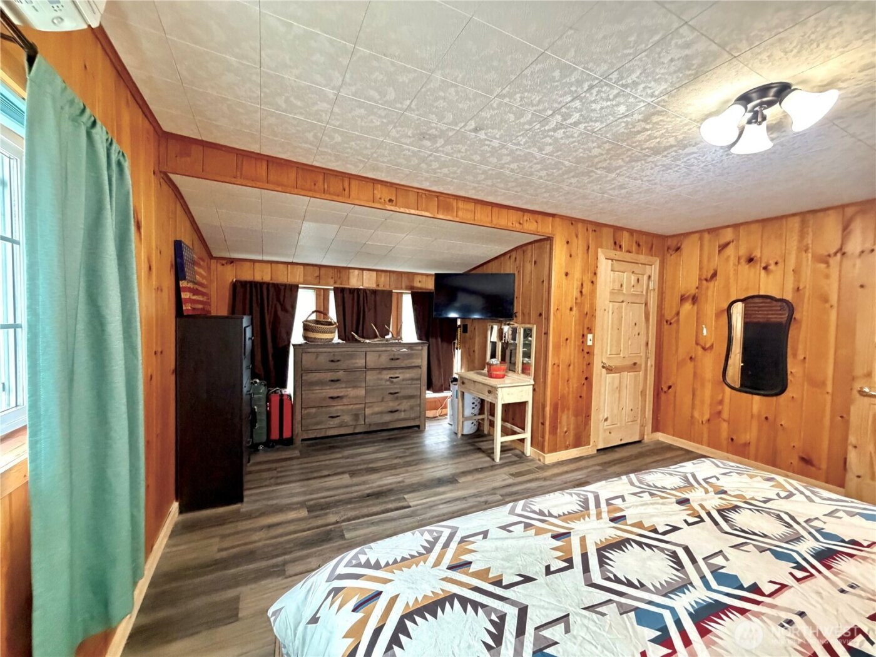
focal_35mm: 14
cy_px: 328
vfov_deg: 85.7
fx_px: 354
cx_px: 438
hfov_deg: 102.1
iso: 640
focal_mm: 2.22
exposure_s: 1/60
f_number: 2.2
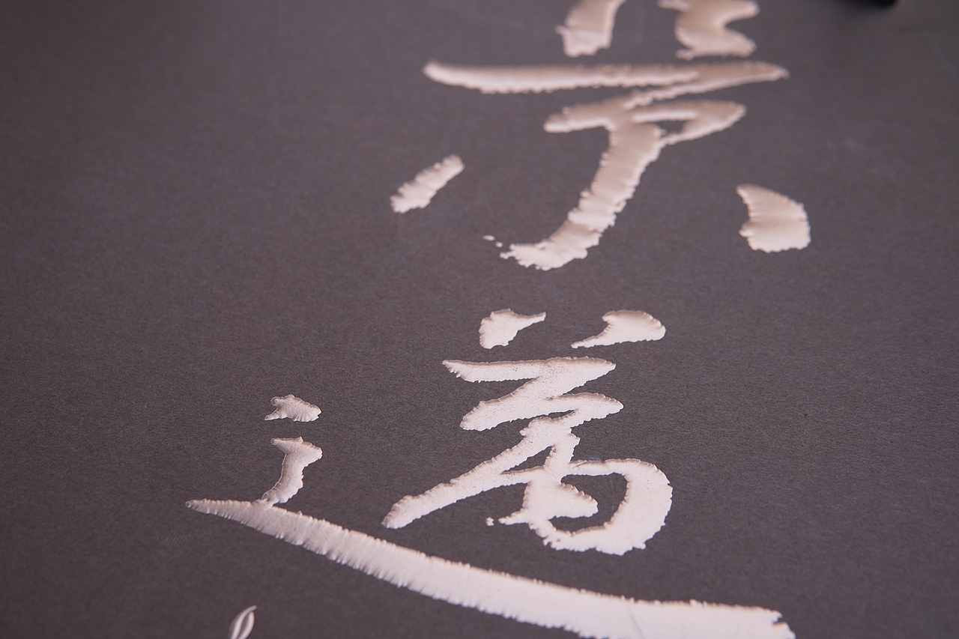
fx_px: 1199
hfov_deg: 43.6
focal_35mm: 45
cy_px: 320
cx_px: 480
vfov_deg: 29.9
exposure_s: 1/100
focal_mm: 30
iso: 100
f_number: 5
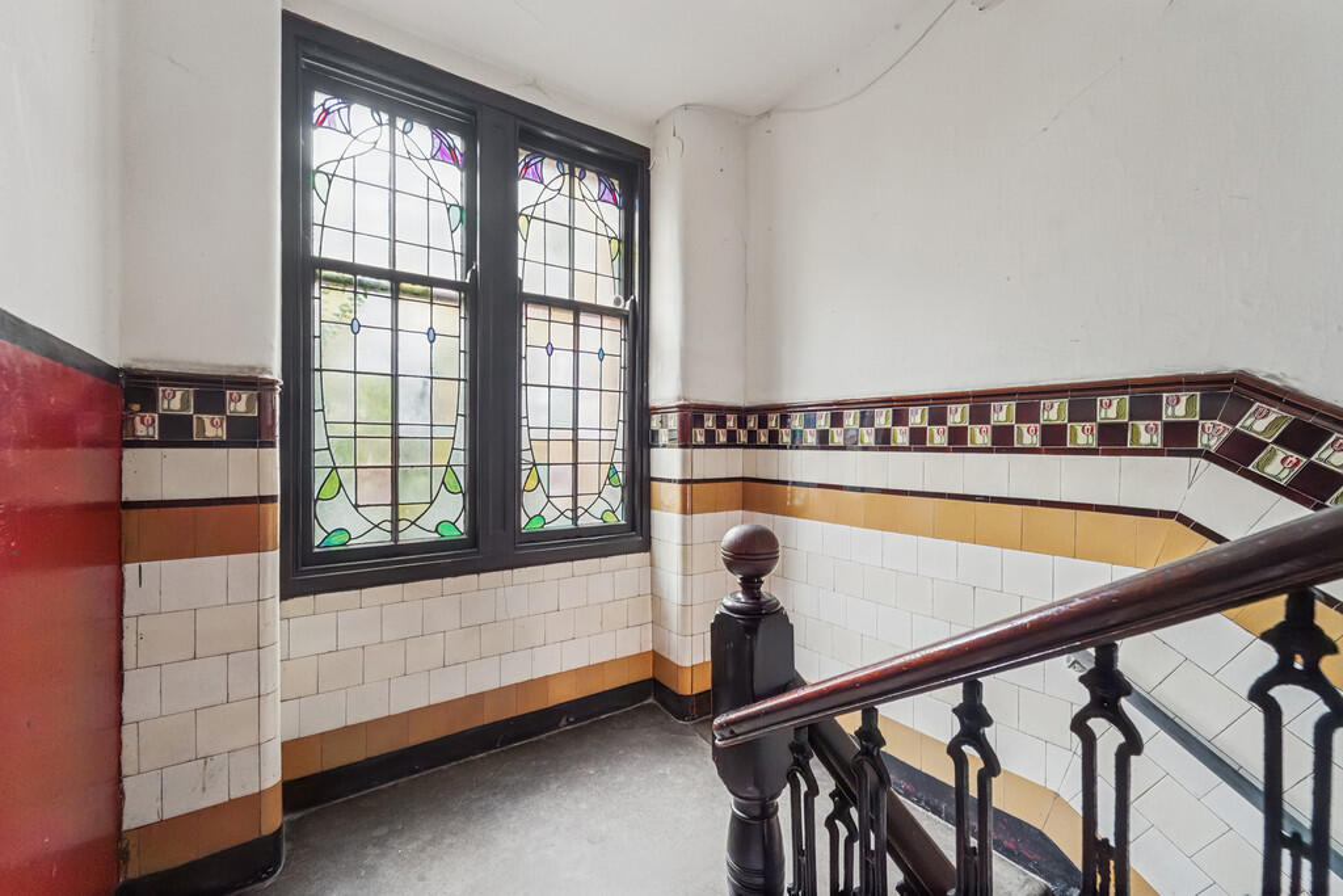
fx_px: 522
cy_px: 448
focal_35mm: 14
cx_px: 672
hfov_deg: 104.2
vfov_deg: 81.2
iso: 1250
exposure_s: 1/100
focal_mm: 14
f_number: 5.6
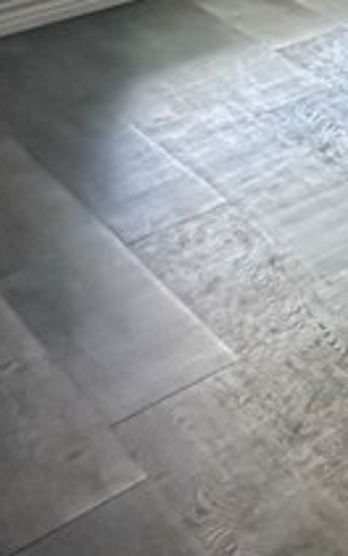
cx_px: 1186
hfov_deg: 9.9
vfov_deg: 22.0
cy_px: -343
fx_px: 1092
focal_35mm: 72
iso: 160
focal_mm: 2.22
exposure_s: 1/60
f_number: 2.2
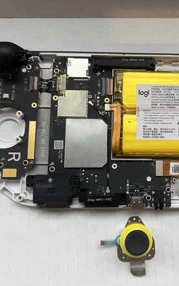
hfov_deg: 33.4
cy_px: 143
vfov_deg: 52.7
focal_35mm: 37
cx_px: 145
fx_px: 289
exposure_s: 1/94
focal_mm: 5.7
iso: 125
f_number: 1.5
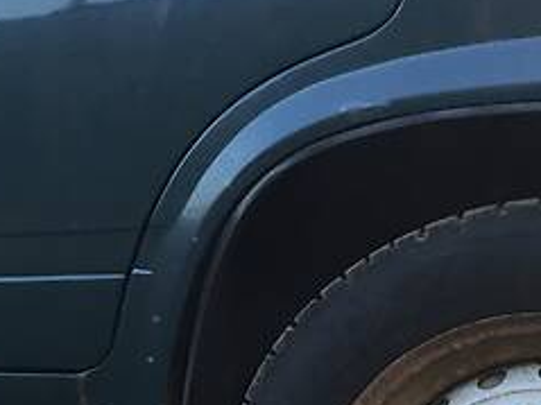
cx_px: -213
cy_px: 482
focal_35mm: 97
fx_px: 1515
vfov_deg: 14.7
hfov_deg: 18.5
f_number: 2.2
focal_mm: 4.2
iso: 50
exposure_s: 1/33
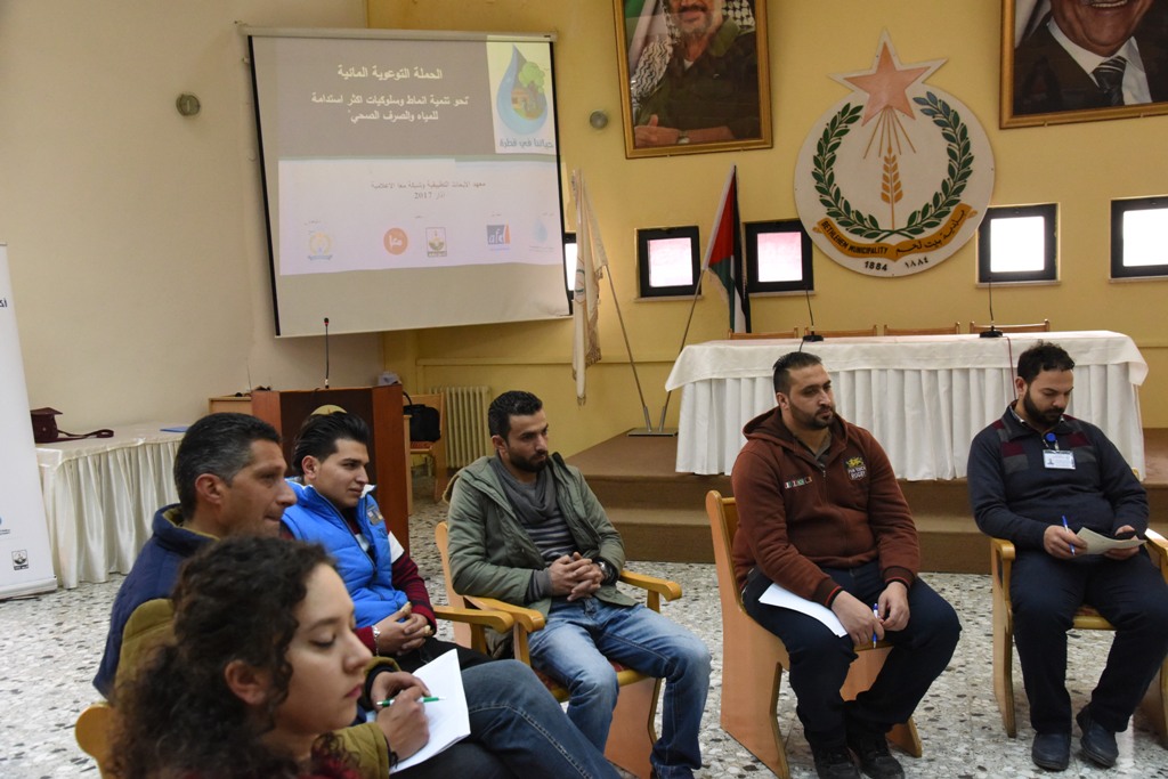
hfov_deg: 55.8
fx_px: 1103
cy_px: 390
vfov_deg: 38.9
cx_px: 584
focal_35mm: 34
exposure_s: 1/200
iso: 6400
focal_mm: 34
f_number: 7.1
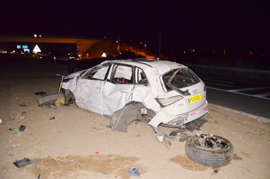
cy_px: 90
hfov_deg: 67.5
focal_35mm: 27
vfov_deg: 47.7
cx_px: 135
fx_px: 202
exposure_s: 1/60
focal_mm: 18
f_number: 3.5
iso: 3200
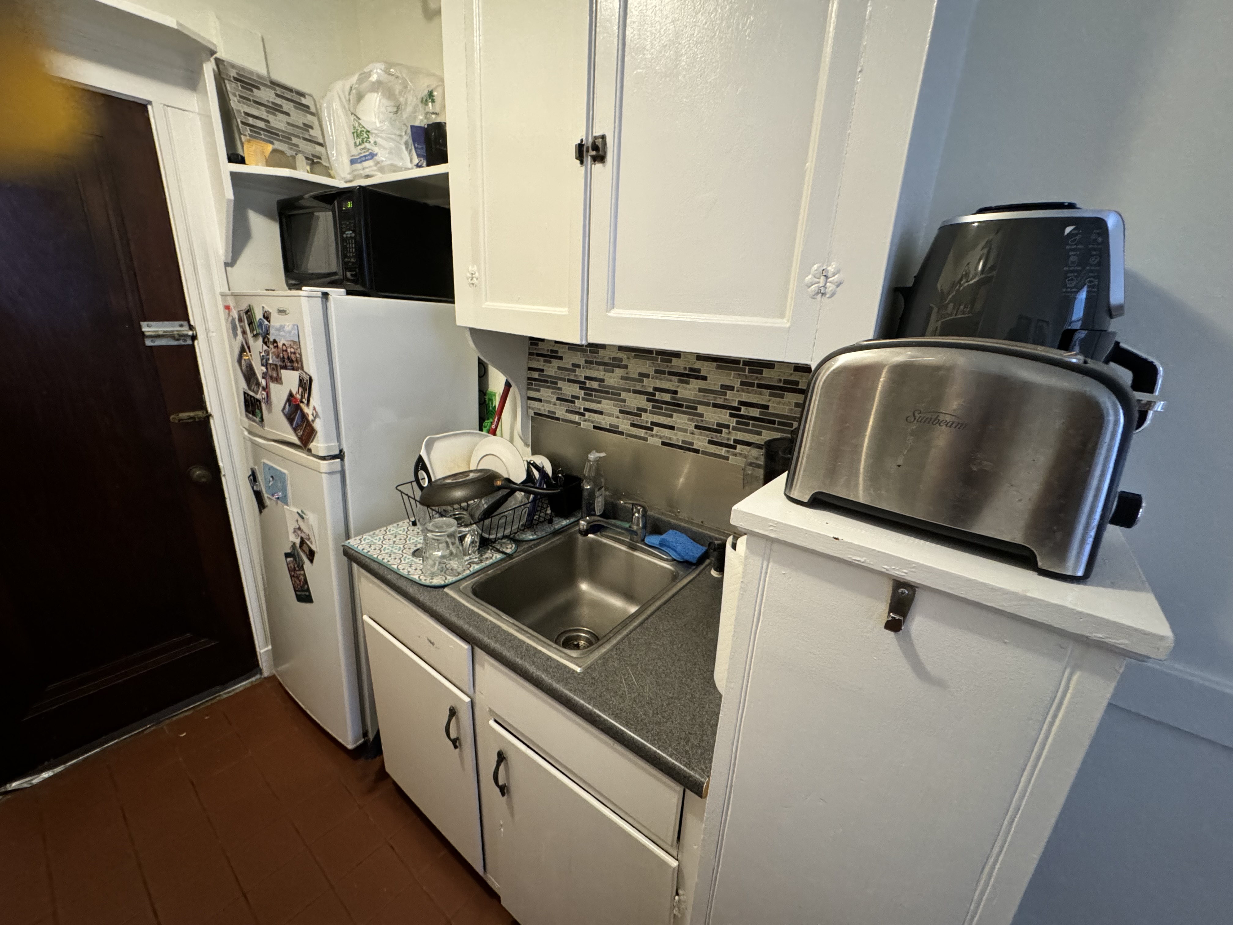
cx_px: 616
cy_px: 462
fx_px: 499
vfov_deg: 85.7
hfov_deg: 102.1
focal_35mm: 14
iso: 800
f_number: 2.2
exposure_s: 1/40
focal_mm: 2.22
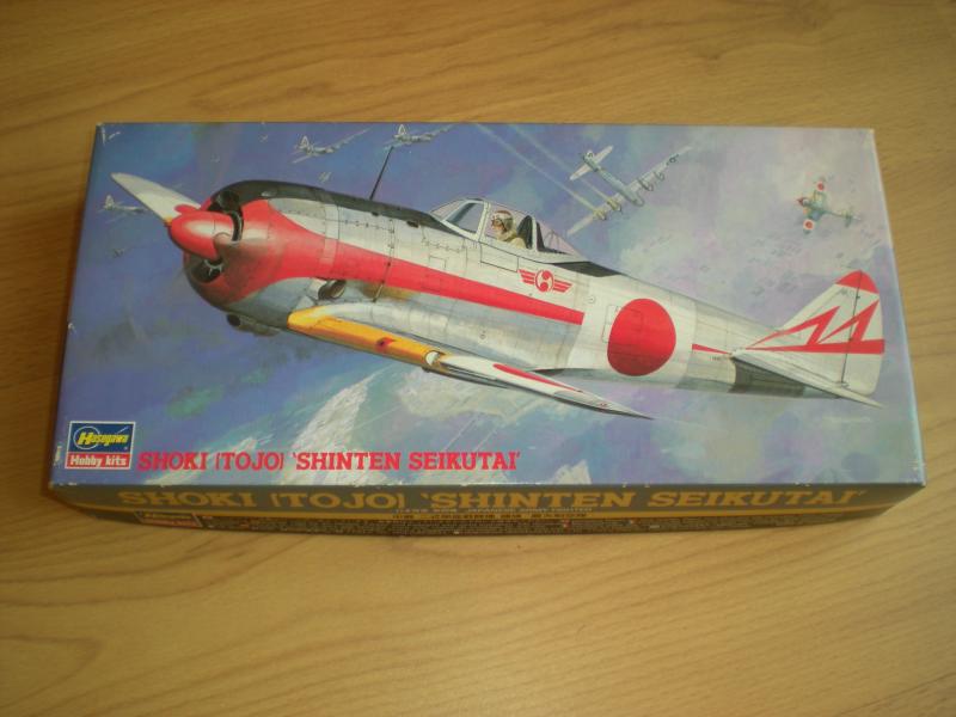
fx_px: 1049
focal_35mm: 38
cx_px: 478
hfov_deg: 49.0
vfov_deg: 37.7
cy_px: 358
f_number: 3.1
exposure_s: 1/60
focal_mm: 6.3
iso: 64
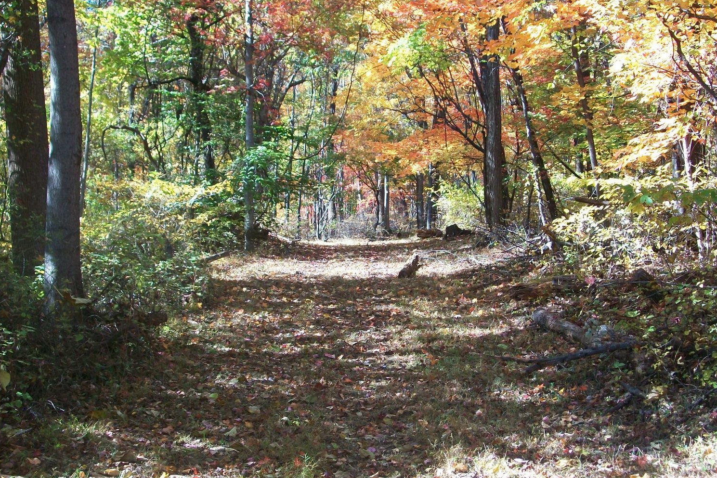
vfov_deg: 24.2
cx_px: 360
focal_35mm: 56
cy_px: 246
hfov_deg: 35.6
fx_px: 1115
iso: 80
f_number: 3.6
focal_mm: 8.8
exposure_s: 1/80
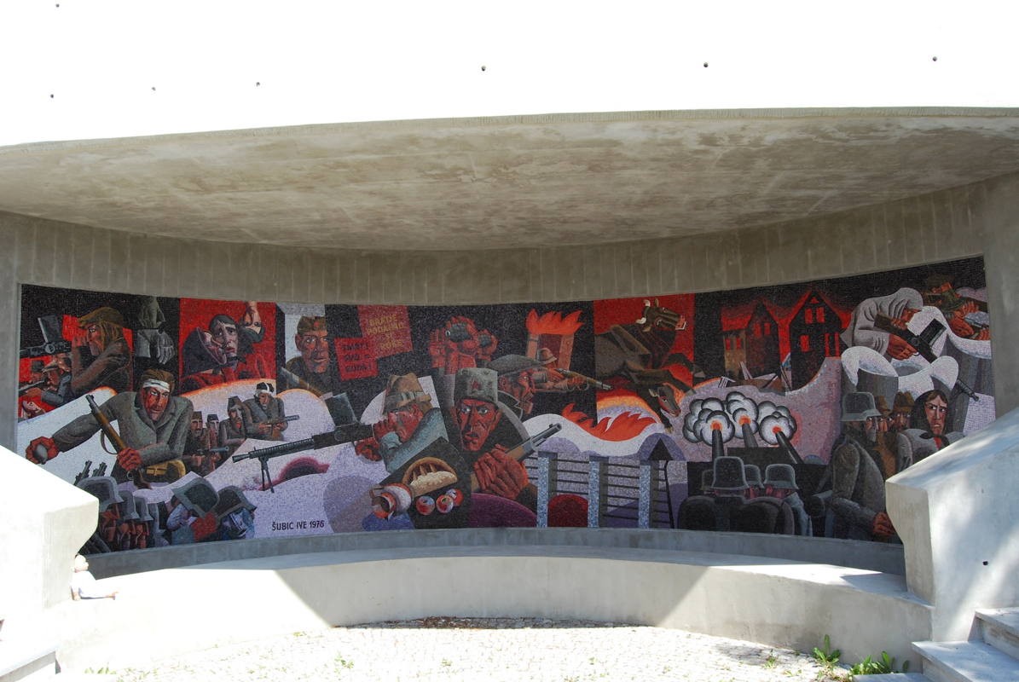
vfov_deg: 48.1
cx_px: 510
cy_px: 341
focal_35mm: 27
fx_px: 765
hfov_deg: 67.3
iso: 400
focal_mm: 18
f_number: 8
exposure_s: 1/250
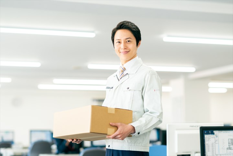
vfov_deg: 16.1
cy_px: 78
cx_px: 116
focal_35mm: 85
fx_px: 550
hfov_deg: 23.9
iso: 640
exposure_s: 1/500
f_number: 2.5
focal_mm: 85
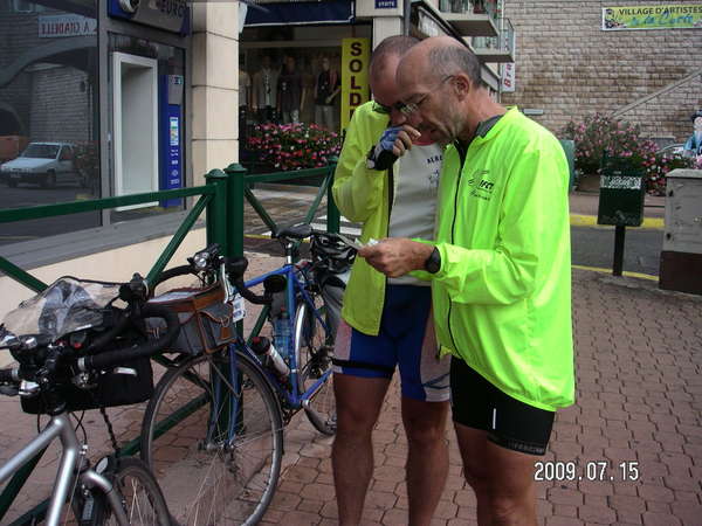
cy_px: 263
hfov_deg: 49.0
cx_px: 351
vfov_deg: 37.7
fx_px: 771
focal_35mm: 38
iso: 50
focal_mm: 6
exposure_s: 1/500
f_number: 2.8
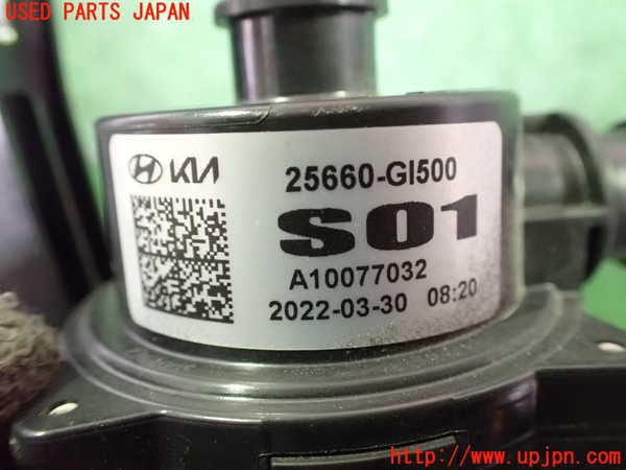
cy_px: 235
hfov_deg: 60.0
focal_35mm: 30
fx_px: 543
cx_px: 313
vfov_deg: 46.8
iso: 1600
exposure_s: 1/30
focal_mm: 5.4
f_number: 2.3
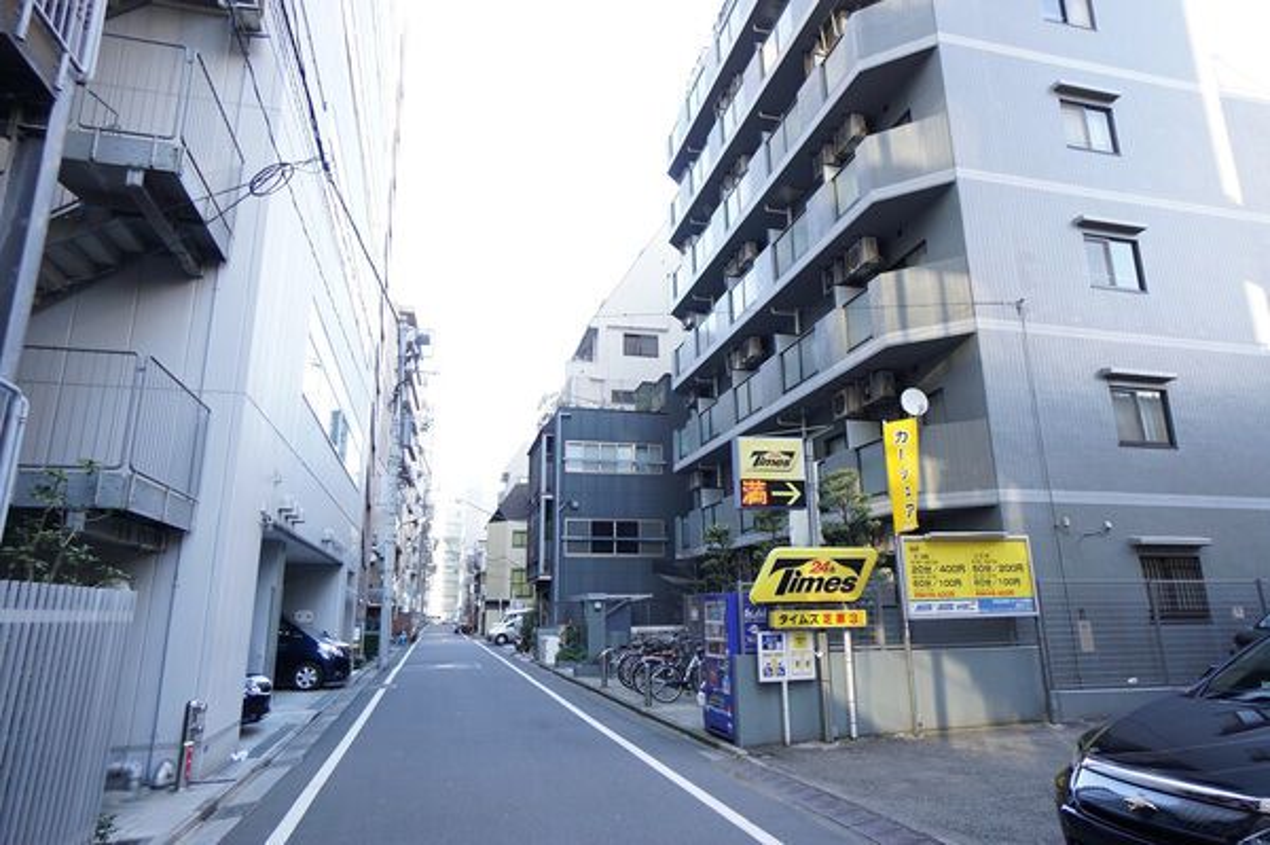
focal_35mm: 21
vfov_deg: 59.4
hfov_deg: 81.3
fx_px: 740
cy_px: 422
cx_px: 635
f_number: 4
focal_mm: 14
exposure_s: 1/160
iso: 500
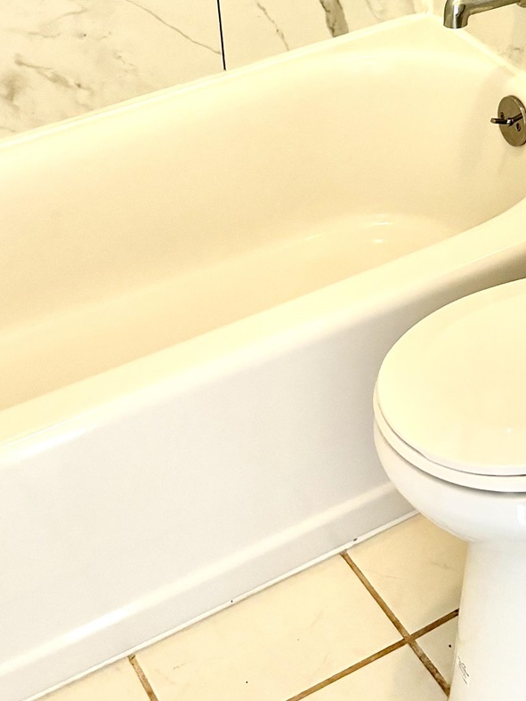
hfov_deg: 19.0
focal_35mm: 76
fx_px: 1540
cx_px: 498
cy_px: -188
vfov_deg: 23.1
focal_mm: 5.96
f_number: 1.6
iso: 125
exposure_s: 1/69
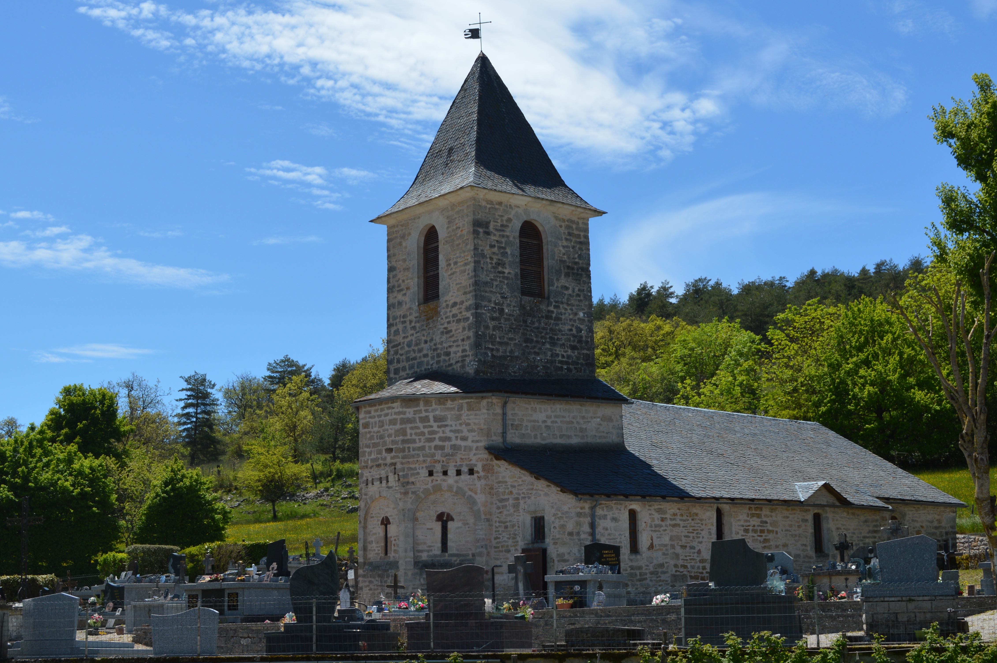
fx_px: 1549
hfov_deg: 35.7
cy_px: 329
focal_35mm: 56
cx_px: 523
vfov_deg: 24.1
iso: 100
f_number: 8
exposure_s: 1/250
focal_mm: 28
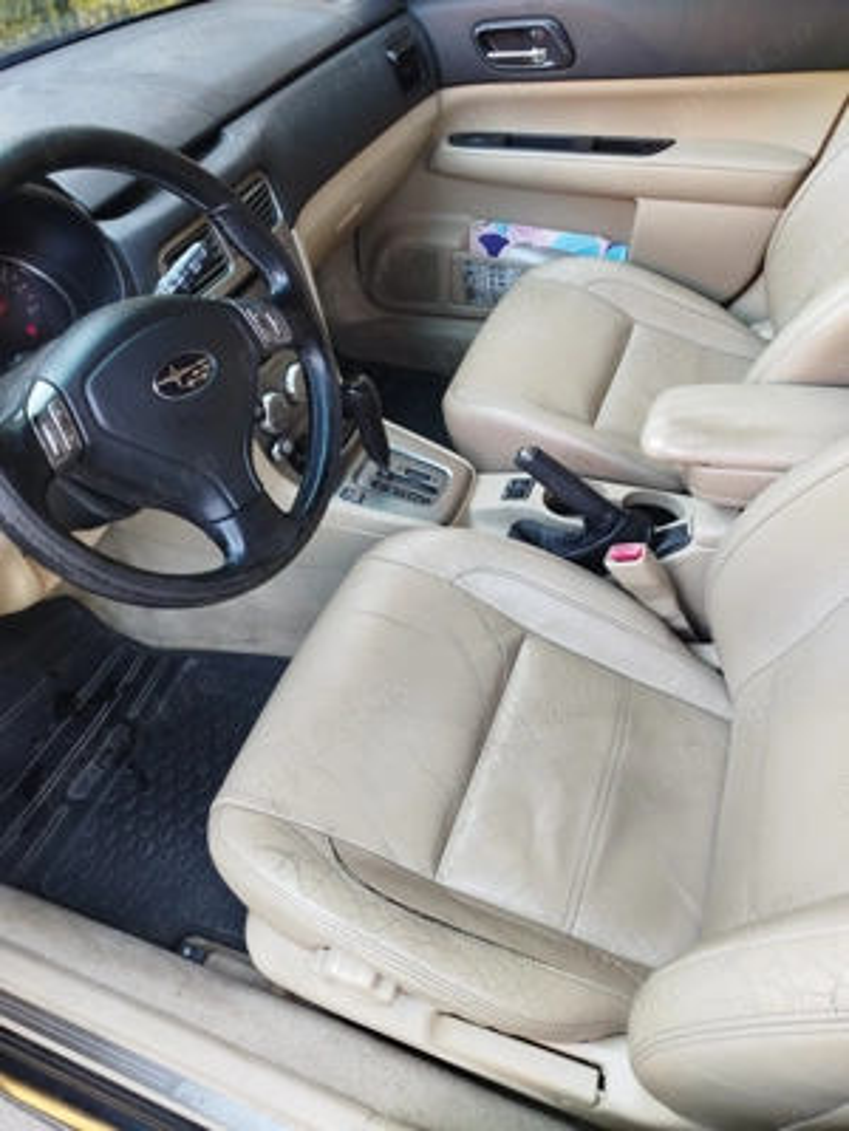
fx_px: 785
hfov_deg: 56.8
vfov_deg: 71.6
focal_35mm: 24
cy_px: 566
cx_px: 424
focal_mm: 5.31
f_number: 1.7
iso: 160
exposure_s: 1/33
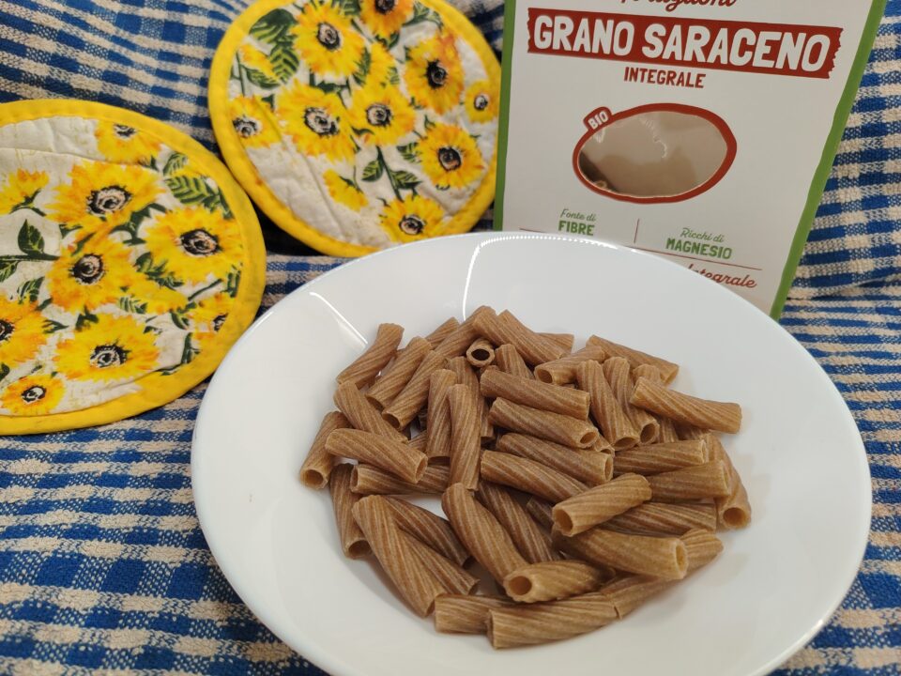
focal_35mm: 24
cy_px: 338
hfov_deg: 71.6
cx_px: 450
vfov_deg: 56.8
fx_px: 625
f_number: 1.75
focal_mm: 5.25
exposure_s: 1/33.3
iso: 484
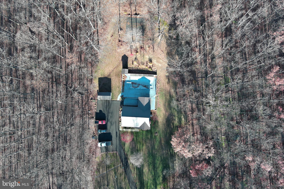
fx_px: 229
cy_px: 94
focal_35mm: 29
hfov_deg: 63.7
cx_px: 142
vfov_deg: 45.0
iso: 100
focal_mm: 10.57
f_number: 2.8
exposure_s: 1/169
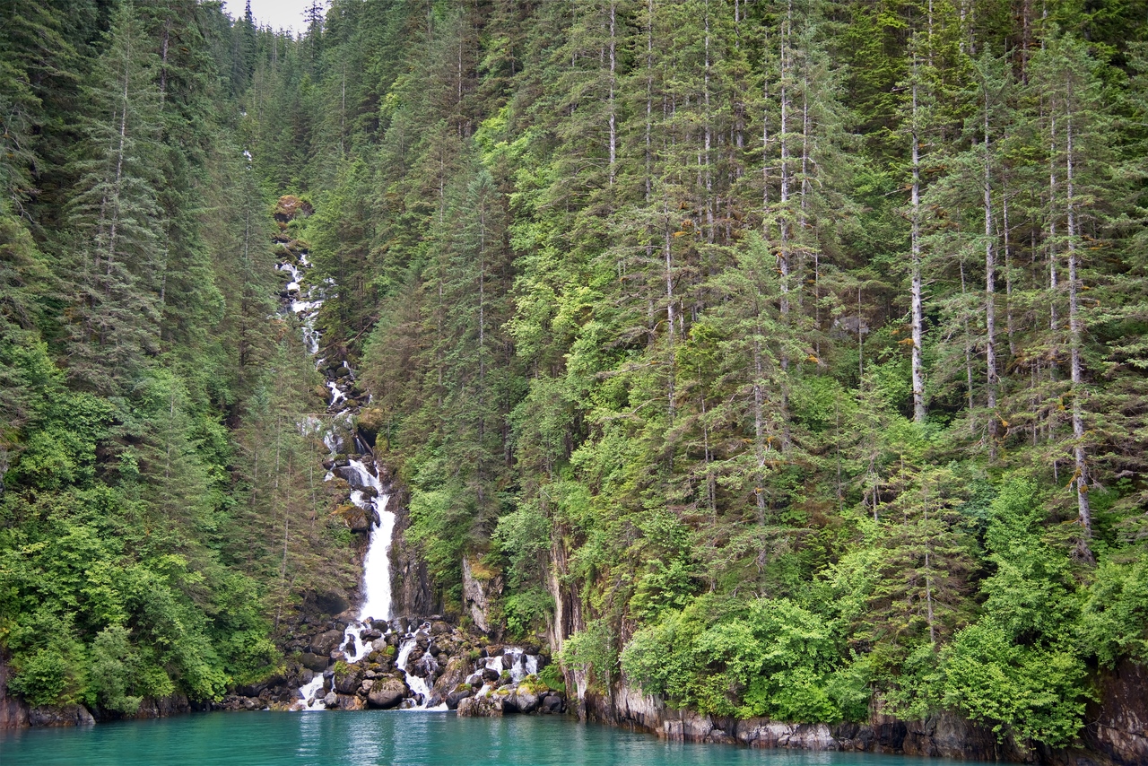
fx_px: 1531
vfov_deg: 28.1
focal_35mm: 48
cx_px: 574
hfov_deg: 41.1
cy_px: 383
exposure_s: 1/100
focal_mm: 48
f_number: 4
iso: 200
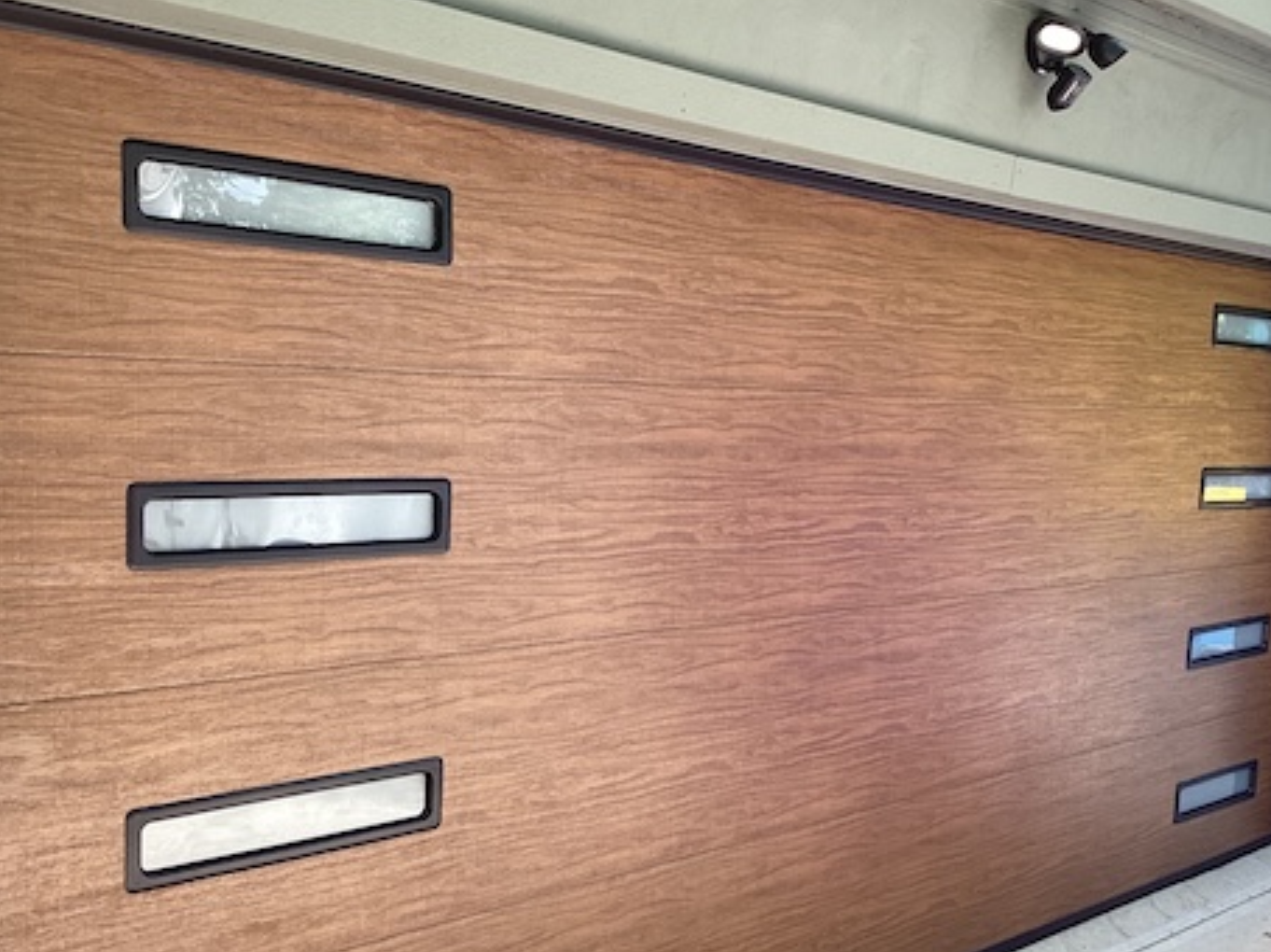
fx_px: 1505
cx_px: 742
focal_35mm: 41
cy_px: 557
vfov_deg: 35.0
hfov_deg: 45.6
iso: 25
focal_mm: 3.3
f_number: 2.4
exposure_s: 1/120
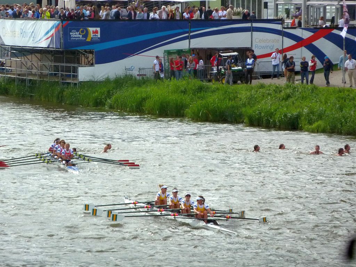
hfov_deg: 7.1
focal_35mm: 278
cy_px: 134
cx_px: 178
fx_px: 2859
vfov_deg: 5.3
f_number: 4.8
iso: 320
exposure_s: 1/1000
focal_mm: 45.7
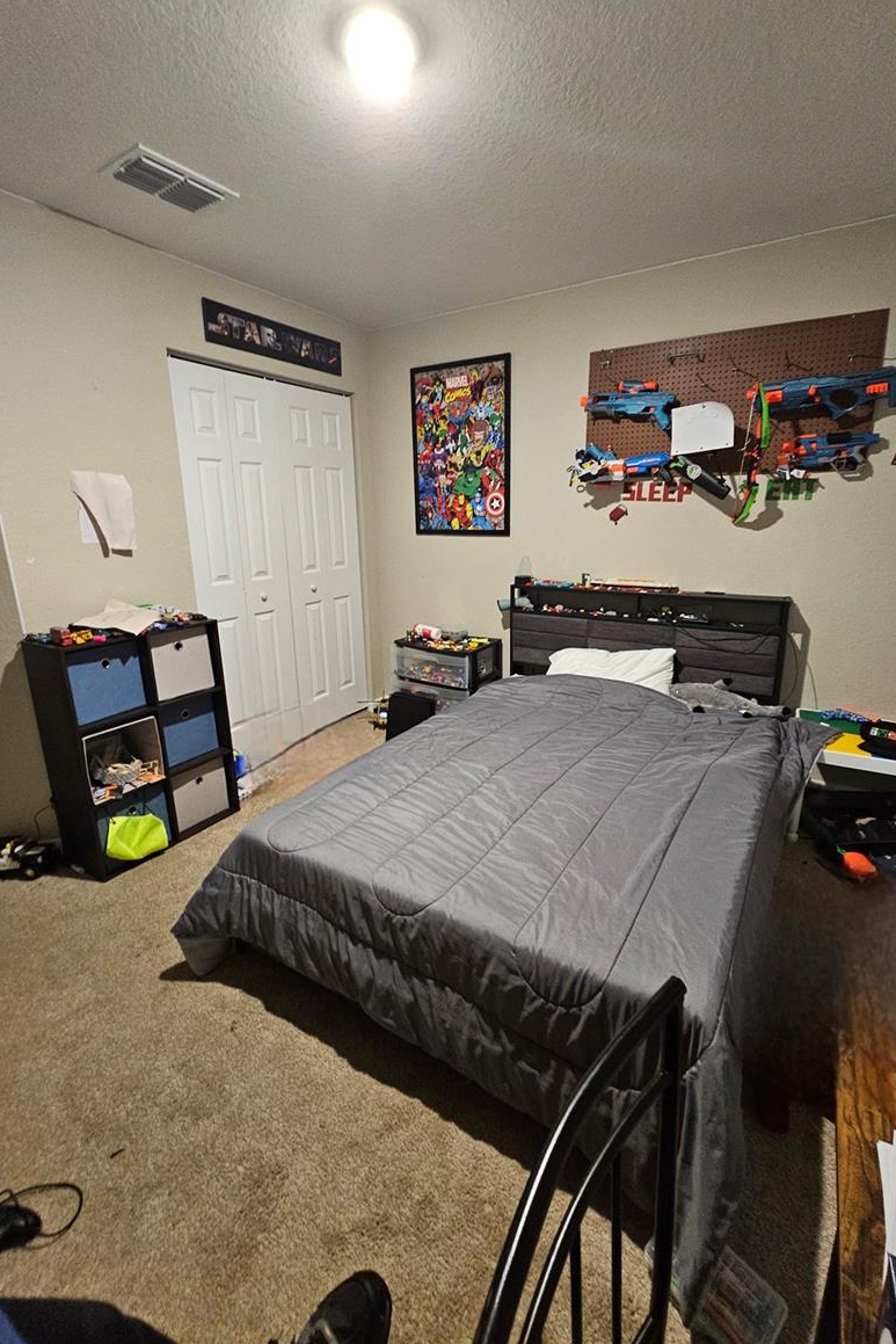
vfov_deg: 104.2
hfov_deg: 81.2
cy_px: 651
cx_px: 468
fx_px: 522
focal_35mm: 14
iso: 640
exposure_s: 1/24
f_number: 2.2
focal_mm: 2.2
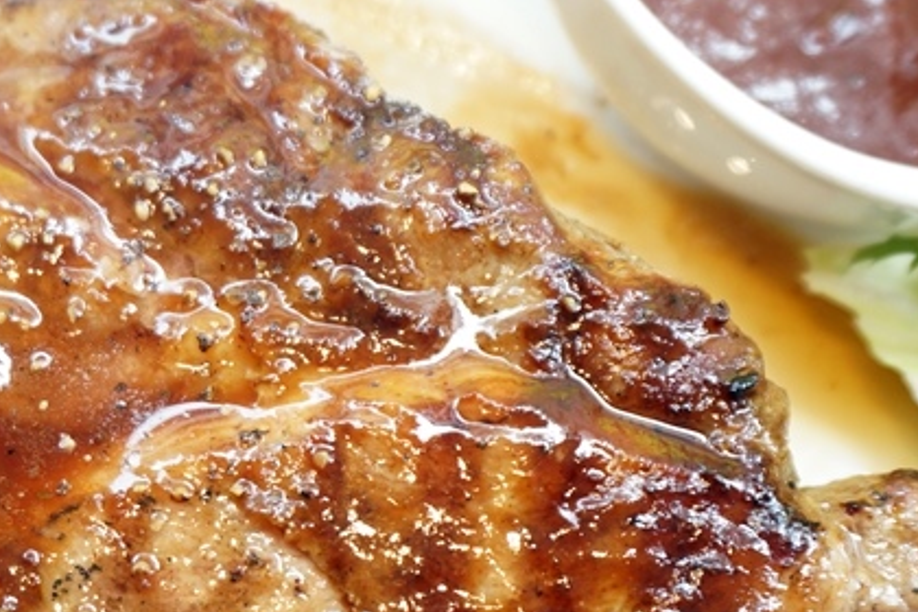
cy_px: 439
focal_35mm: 60
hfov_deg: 33.0
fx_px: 1529
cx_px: 280
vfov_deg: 22.5
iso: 400
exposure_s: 1/60
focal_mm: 21
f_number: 4
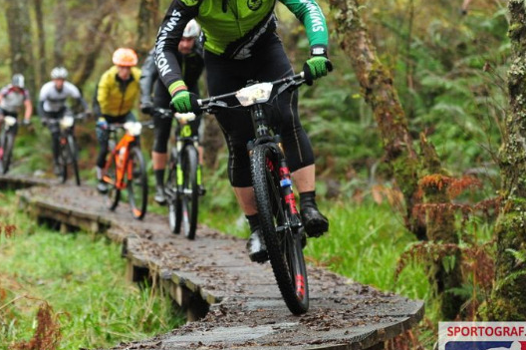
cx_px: 169
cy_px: 151
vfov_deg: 12.9
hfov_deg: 19.2
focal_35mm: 106
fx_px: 1547
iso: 2500
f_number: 2.8
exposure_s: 1/640
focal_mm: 70
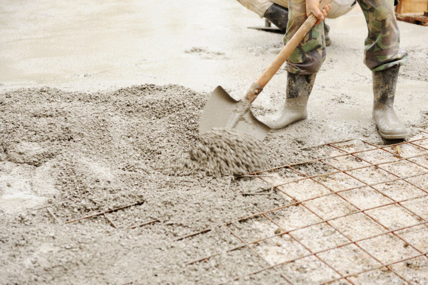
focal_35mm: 70
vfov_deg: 19.4
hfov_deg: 28.9
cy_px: 142
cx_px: 214
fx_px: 832
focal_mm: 70
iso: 200
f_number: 3.5
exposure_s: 1/125
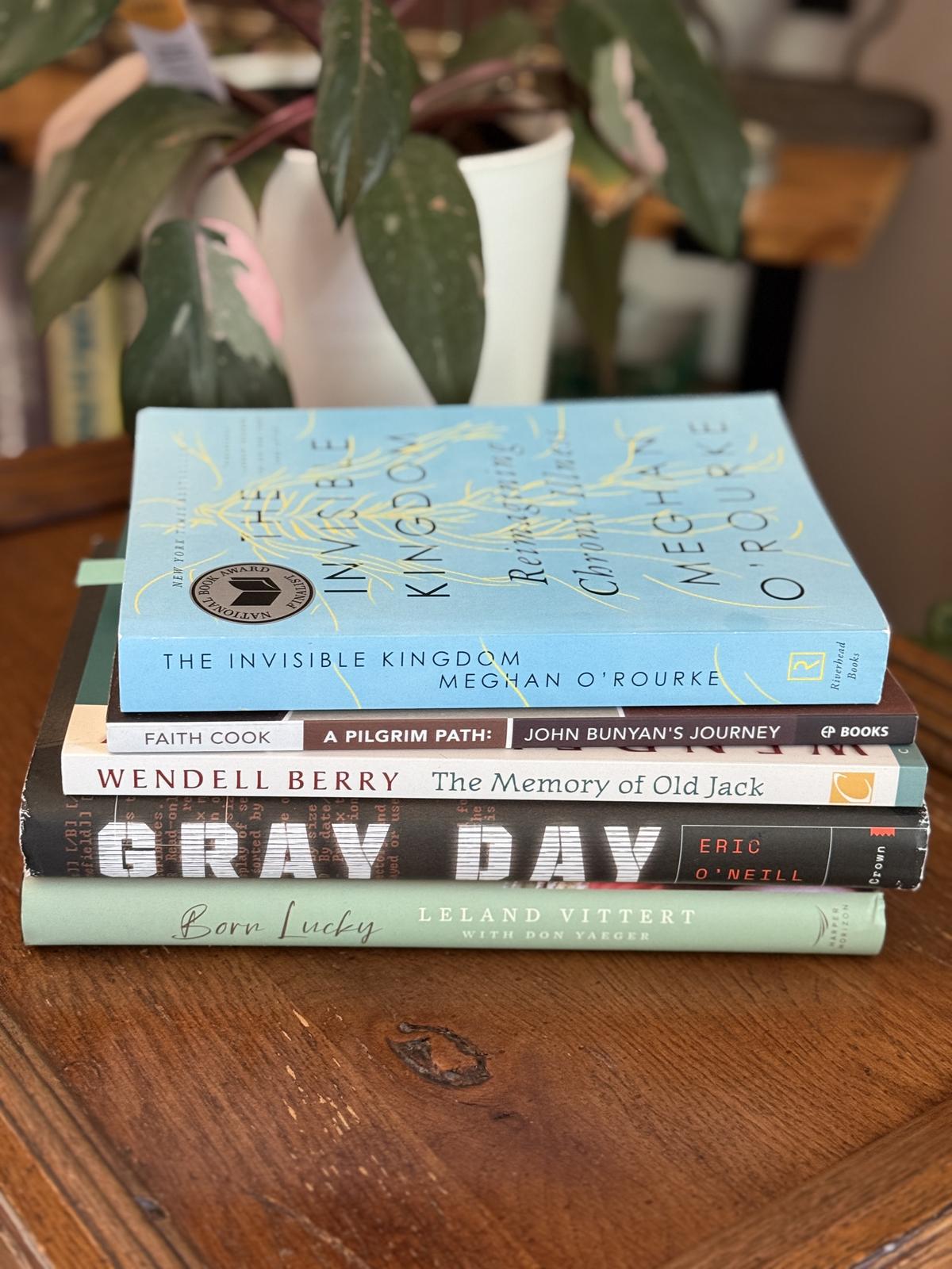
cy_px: 634
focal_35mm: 48
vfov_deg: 39.7
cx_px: 476
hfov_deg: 30.3
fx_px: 1760
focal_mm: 6.76
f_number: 1.78
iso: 250
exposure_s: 1/60
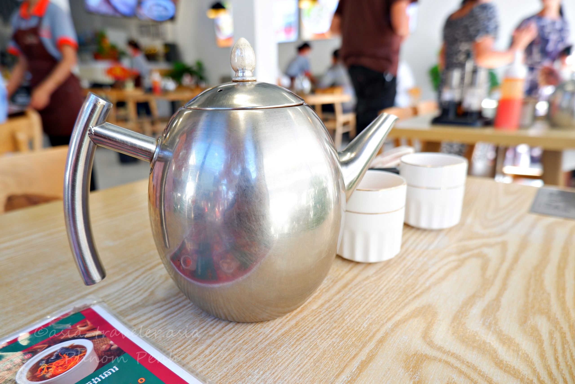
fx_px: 367
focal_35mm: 23
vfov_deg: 55.1
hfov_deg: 76.1
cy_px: 192
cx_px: 288
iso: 200
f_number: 3.5
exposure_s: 1/58
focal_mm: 15
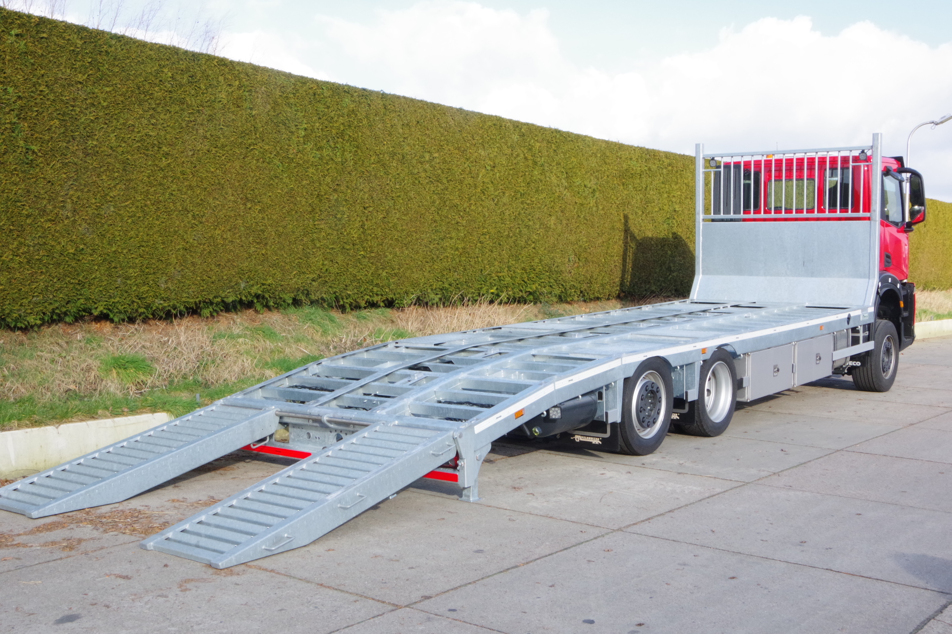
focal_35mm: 42
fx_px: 1111
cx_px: 476
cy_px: 317
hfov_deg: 46.4
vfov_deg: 31.9
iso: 1600
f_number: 22
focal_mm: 28
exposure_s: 1/60
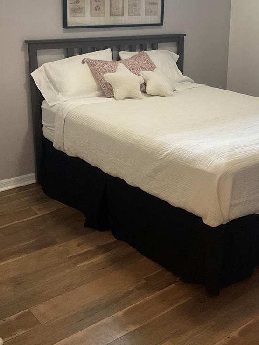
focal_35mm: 47
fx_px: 469
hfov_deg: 30.5
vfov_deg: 39.8
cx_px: 182
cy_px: 108
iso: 125
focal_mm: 3
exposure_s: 1/60
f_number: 1.8
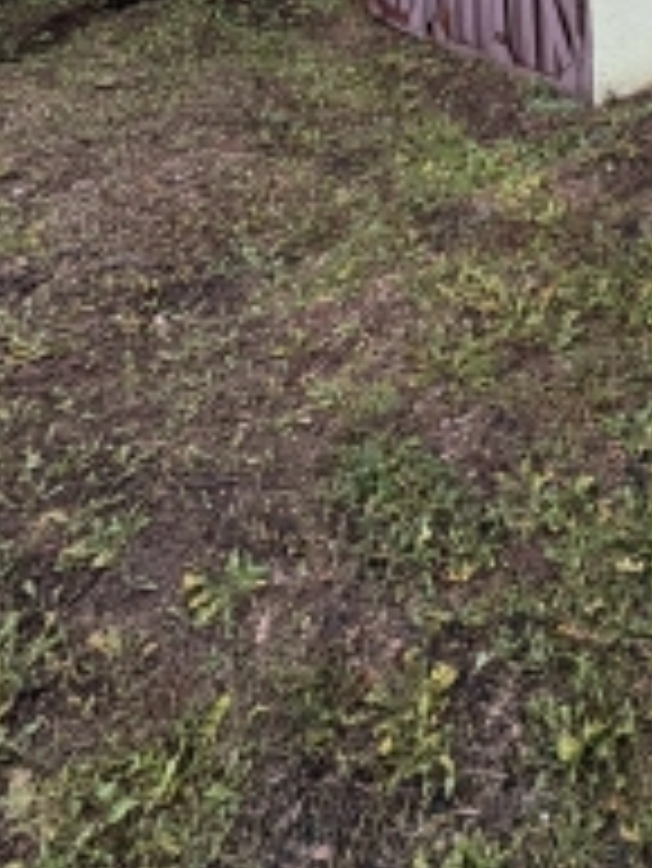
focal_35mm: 34
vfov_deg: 39.1
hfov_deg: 37.8
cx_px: 636
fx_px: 853
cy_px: -175
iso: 40
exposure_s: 1/115
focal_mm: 2.22
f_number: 2.2
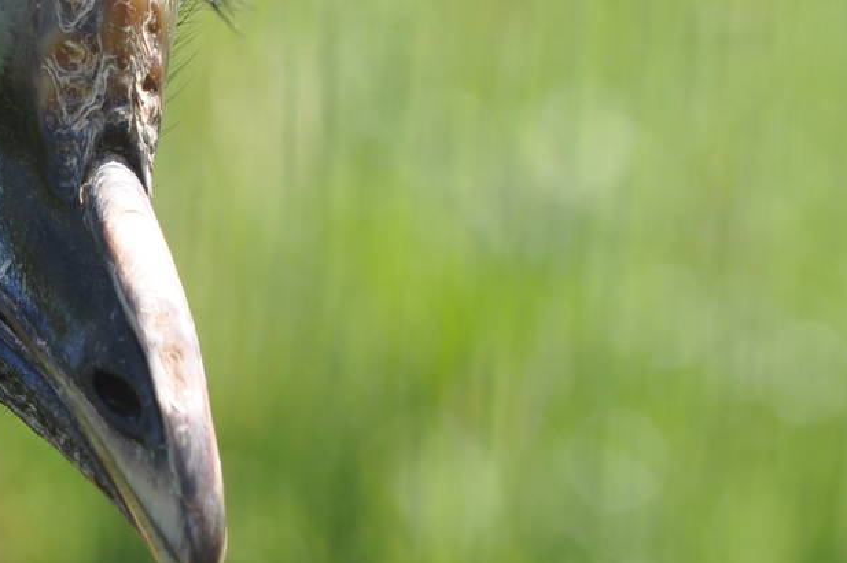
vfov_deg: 3.8
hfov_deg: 5.7
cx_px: -40
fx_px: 8414
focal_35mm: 358
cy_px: 137
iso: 280
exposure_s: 1/500
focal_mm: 92
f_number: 5.6
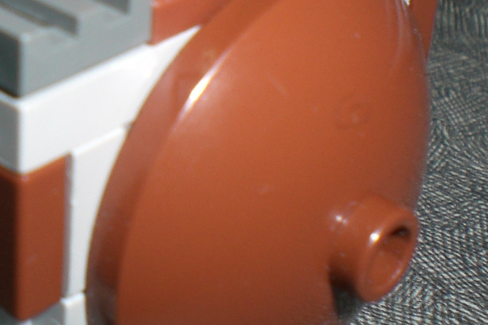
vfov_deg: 12.1
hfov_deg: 17.5
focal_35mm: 112
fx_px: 1518
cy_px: 24
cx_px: -84
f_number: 4.4
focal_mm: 6.3
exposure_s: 1/60
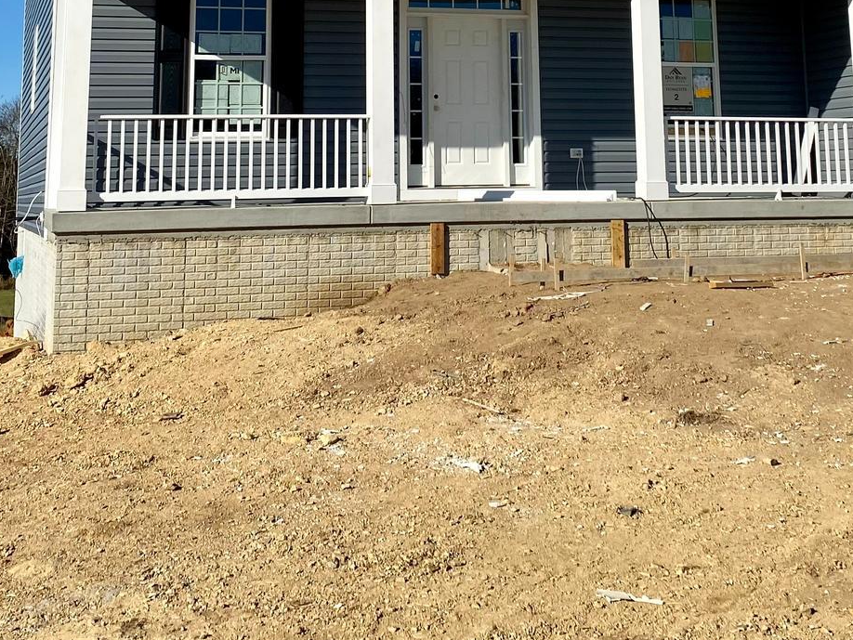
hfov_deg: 33.2
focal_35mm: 58
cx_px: 464
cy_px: -64
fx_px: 1430
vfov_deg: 23.7
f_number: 1.8
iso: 32
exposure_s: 1/4444
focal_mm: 4.25
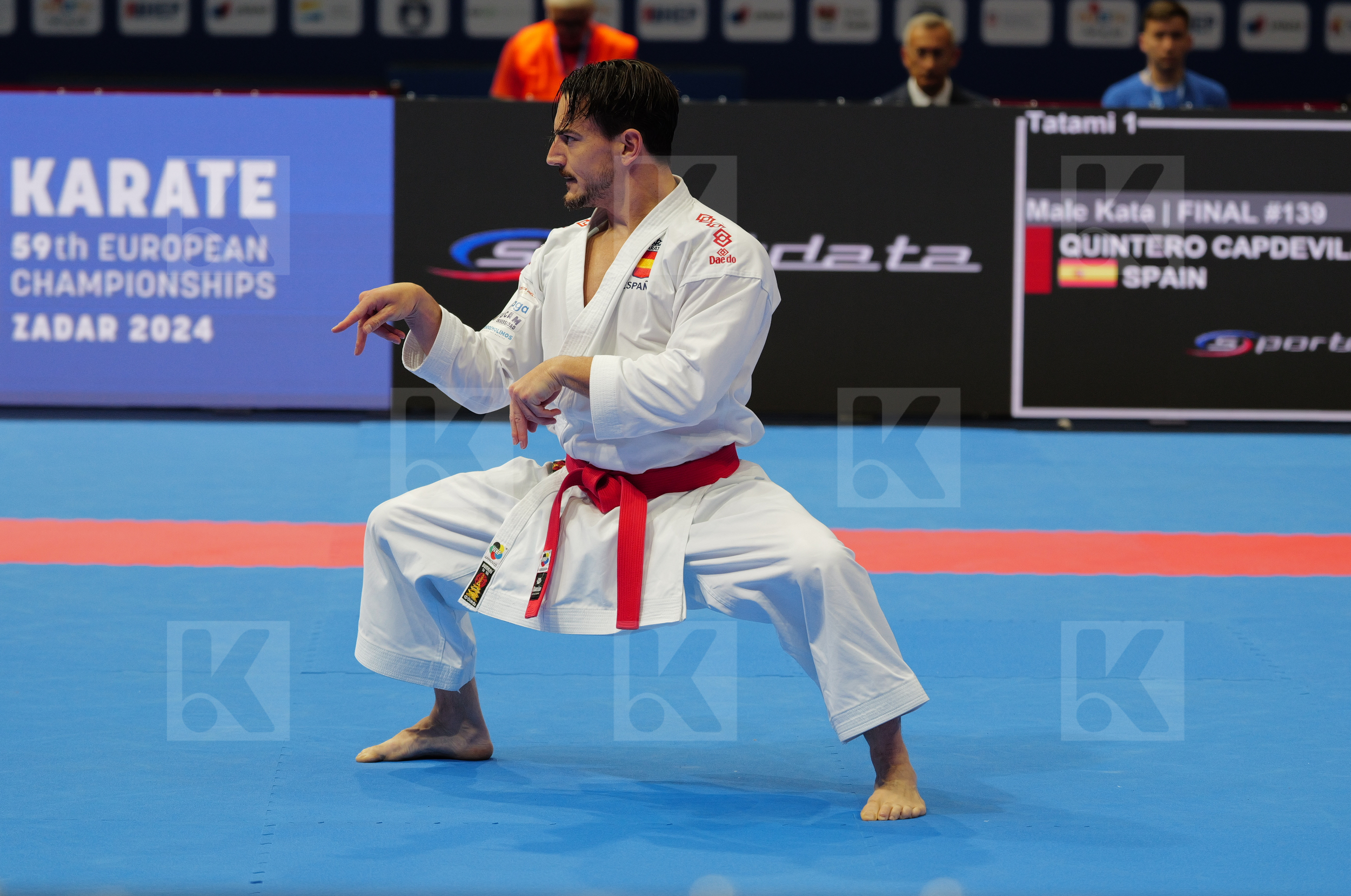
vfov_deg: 9.2
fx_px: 5582
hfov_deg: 13.8
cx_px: 676
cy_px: 448
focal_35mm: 149
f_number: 2.8
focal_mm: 98
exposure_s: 1/500
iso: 800
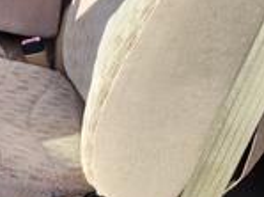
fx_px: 593
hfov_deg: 23.1
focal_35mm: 78
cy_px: 73
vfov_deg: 18.8
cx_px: -50
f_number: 1.8
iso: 12
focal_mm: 6.4
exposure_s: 1/217
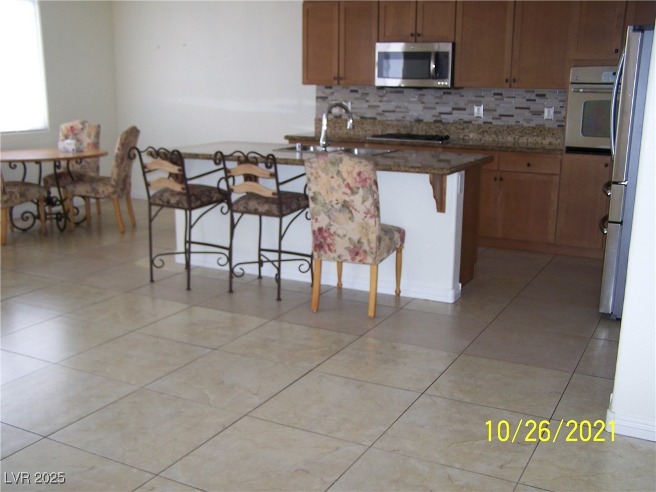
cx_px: 328
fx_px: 720
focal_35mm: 38
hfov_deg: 49.0
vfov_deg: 37.7
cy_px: 246
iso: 80
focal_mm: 6.3
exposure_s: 1/60
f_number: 2.8
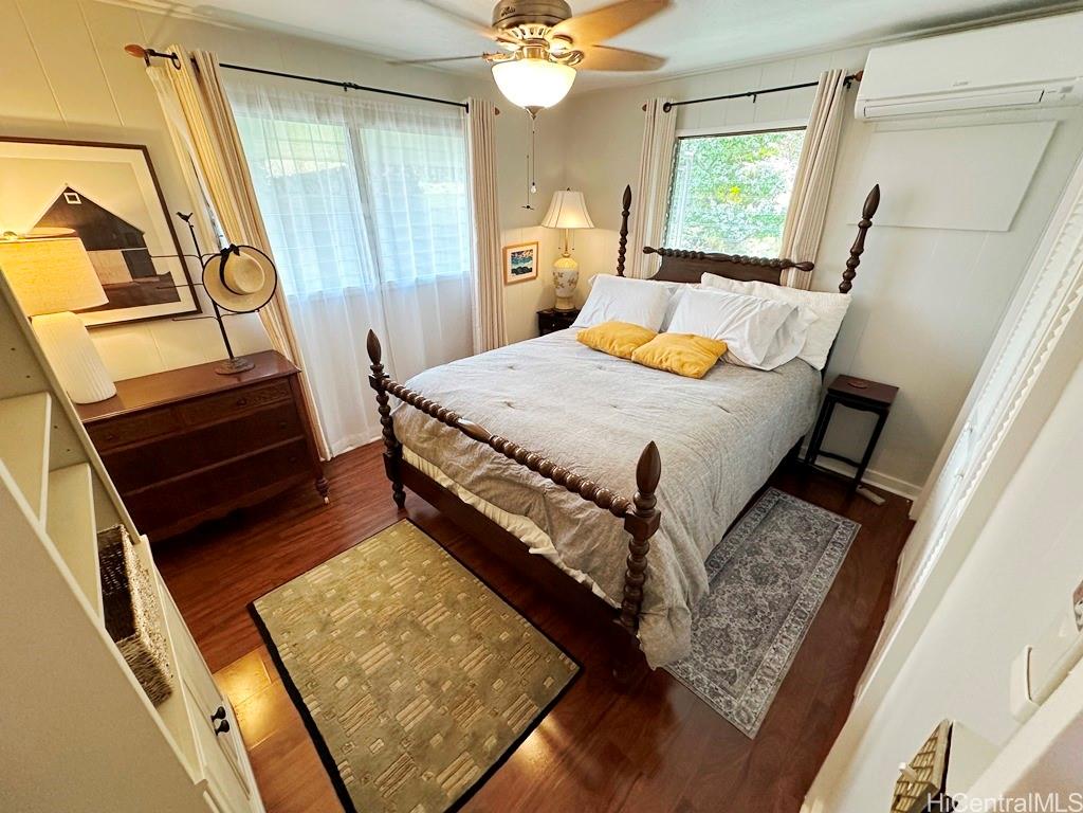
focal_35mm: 14
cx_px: 542
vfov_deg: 85.7
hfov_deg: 102.1
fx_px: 438
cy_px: 406
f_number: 2.2
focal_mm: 2.22
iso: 320
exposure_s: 1/120
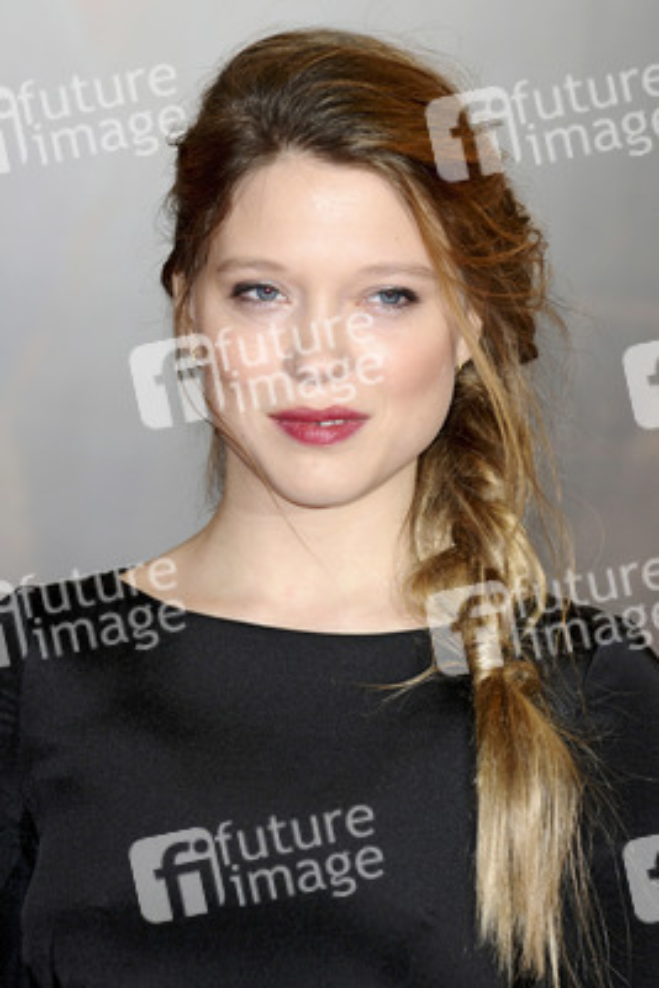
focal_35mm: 262
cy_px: 494
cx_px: 330
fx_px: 7201
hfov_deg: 5.2
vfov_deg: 7.8
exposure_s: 1/160
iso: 320
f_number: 4
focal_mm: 175
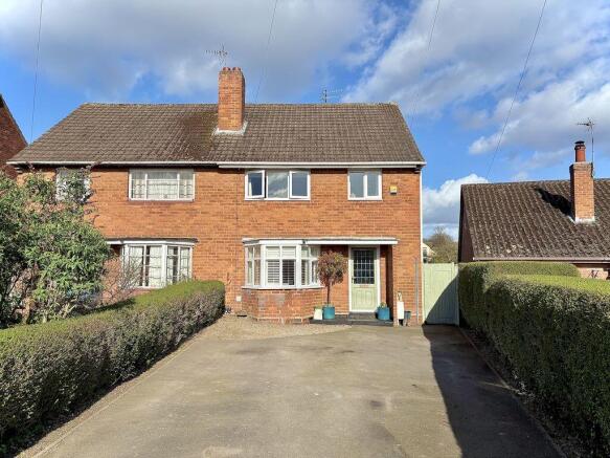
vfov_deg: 53.0
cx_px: 305
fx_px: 458
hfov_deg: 67.3
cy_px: 229
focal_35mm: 26
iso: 50
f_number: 1.6
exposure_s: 1/4608
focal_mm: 5.96
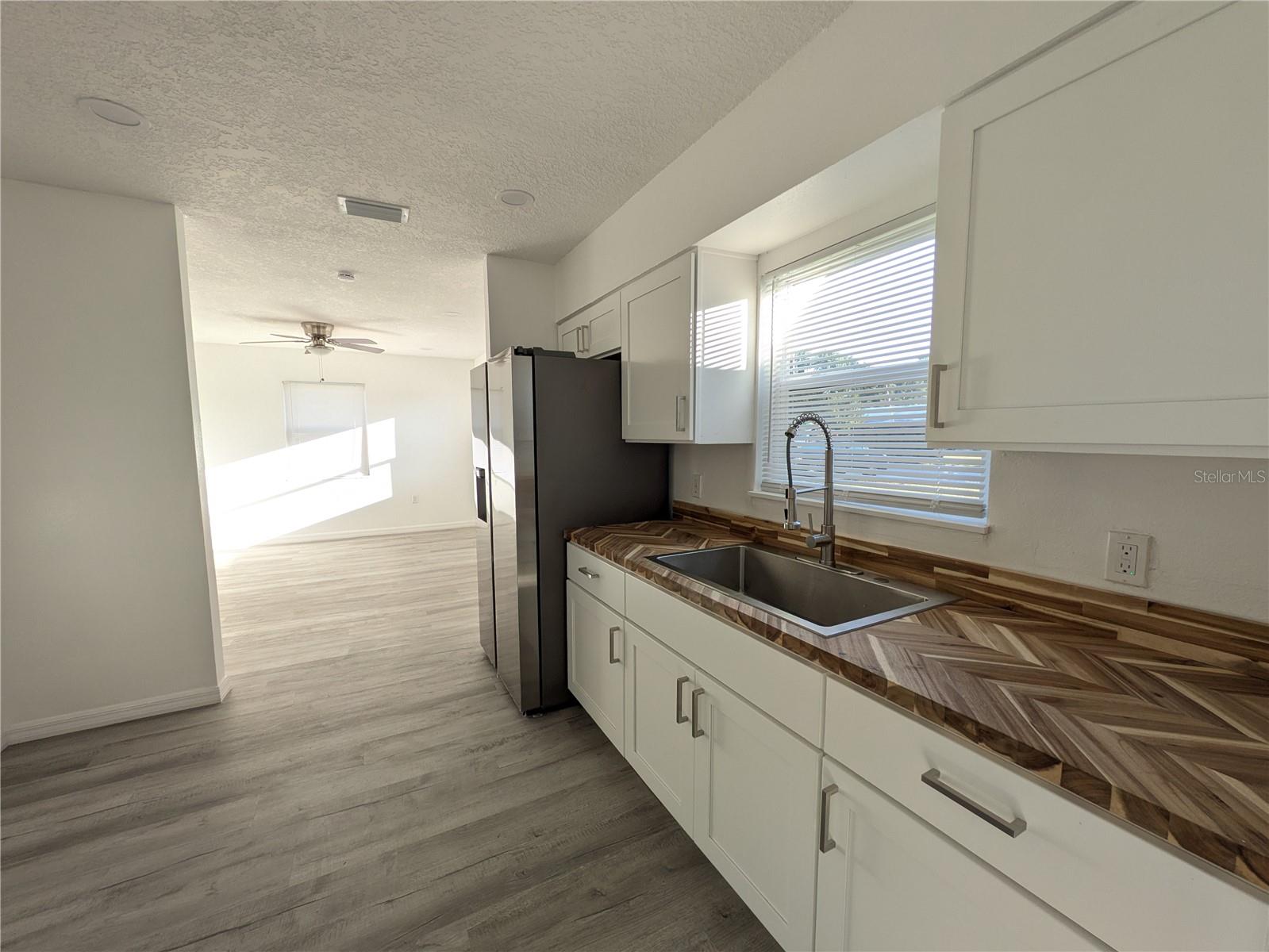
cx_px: 634
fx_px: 513
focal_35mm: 14
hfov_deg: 102.1
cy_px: 476
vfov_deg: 85.7
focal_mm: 1.83
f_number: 2.2
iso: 75
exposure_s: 1/120
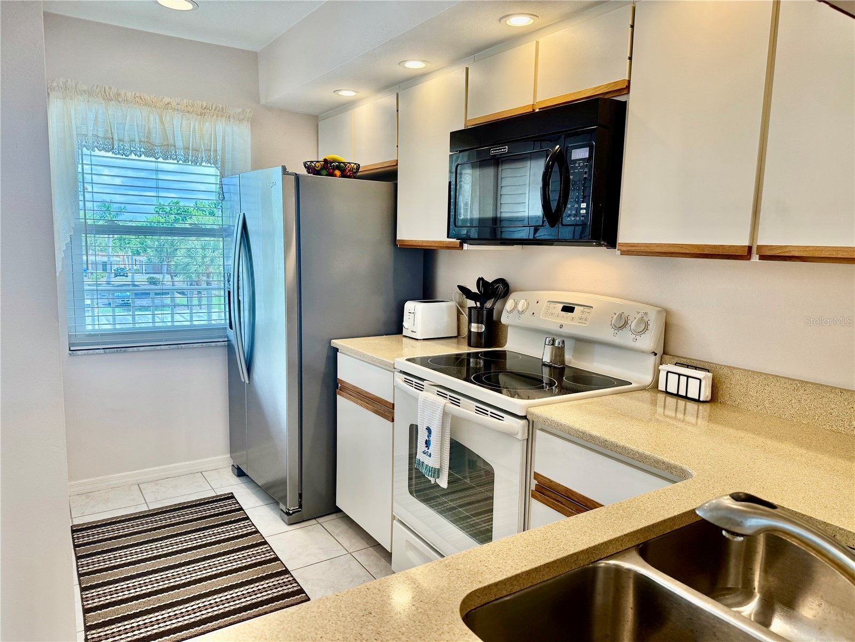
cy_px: 321
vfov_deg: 56.8
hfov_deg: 71.6
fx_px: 593
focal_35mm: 24
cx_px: 428
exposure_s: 1/239
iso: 100
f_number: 1.78
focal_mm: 6.76
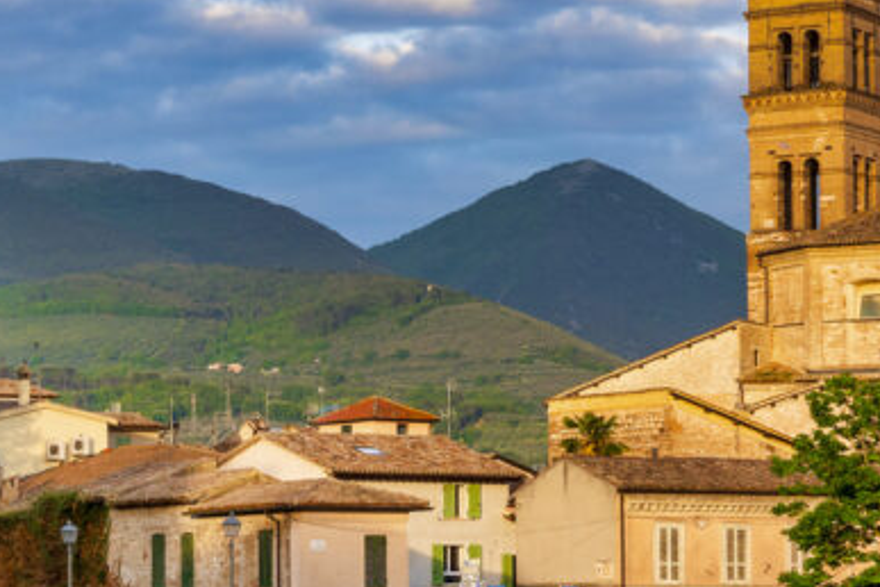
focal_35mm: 143
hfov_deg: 14.3
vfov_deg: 9.6
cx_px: 391
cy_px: 339
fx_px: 3495
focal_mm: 26.42
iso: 100
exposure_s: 1/100
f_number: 5.6
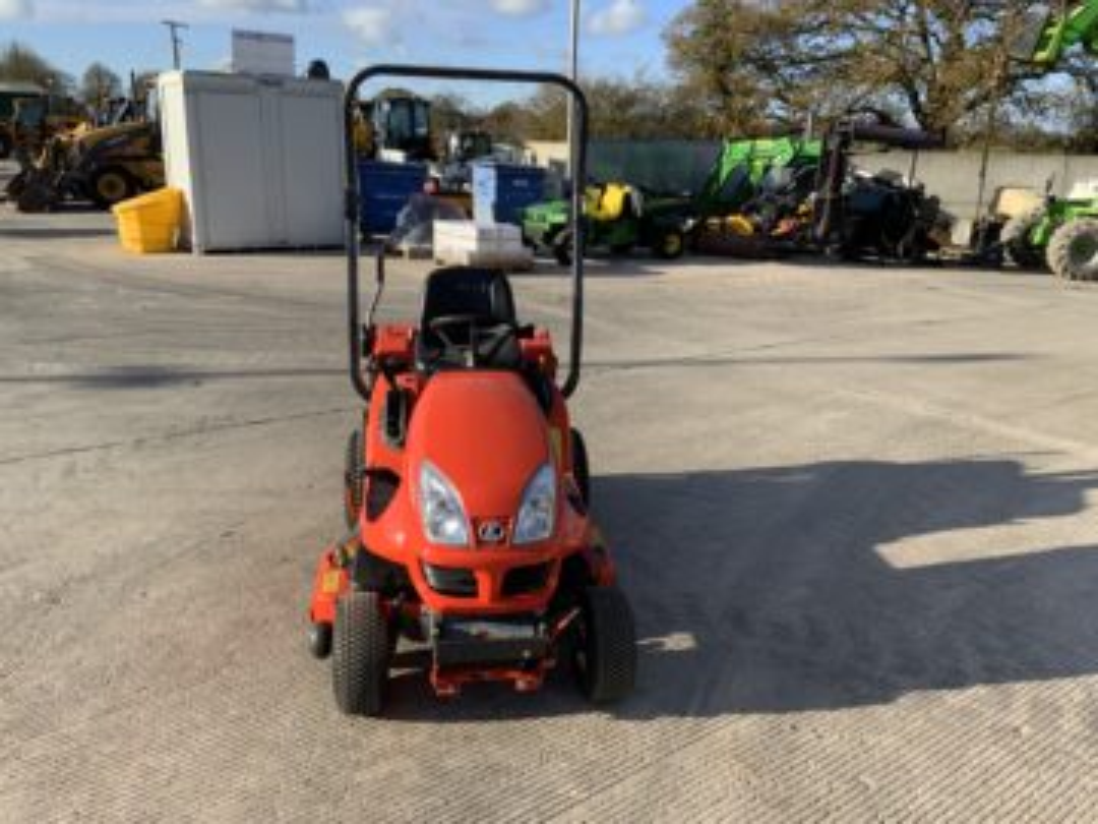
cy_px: 412
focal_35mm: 29
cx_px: 549
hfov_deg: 61.7
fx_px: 920
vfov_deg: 48.2
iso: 16
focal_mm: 3
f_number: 1.8
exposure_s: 1/1121
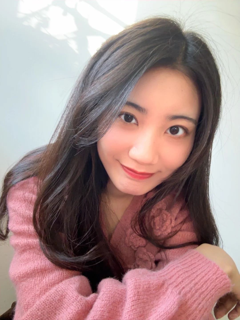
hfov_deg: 58.9
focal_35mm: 23
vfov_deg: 73.9
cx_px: 120
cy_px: 160
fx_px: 213
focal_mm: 2.69
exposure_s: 1/43
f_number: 1.9
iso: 320
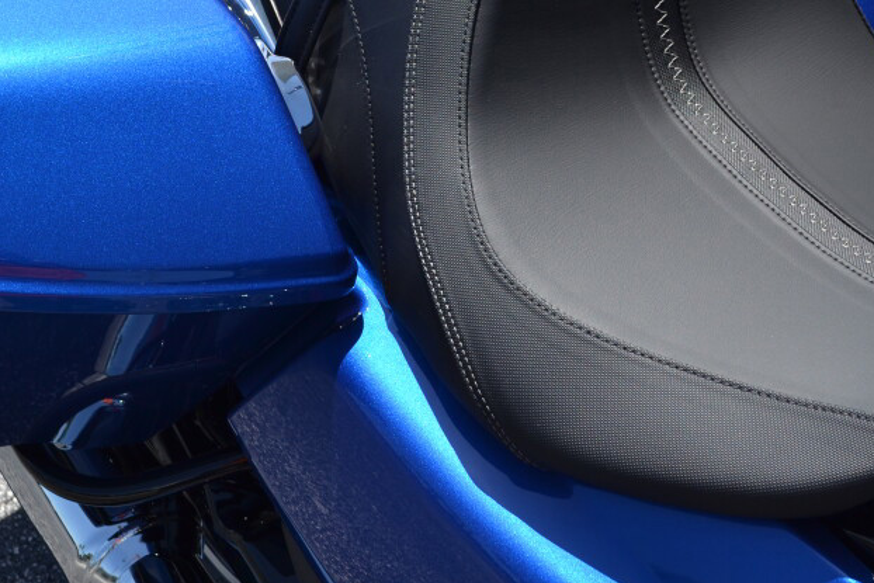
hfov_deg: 25.0
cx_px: 495
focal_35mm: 81
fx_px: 1967
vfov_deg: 16.7
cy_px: 79
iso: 100
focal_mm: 28
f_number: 8
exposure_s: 1/250
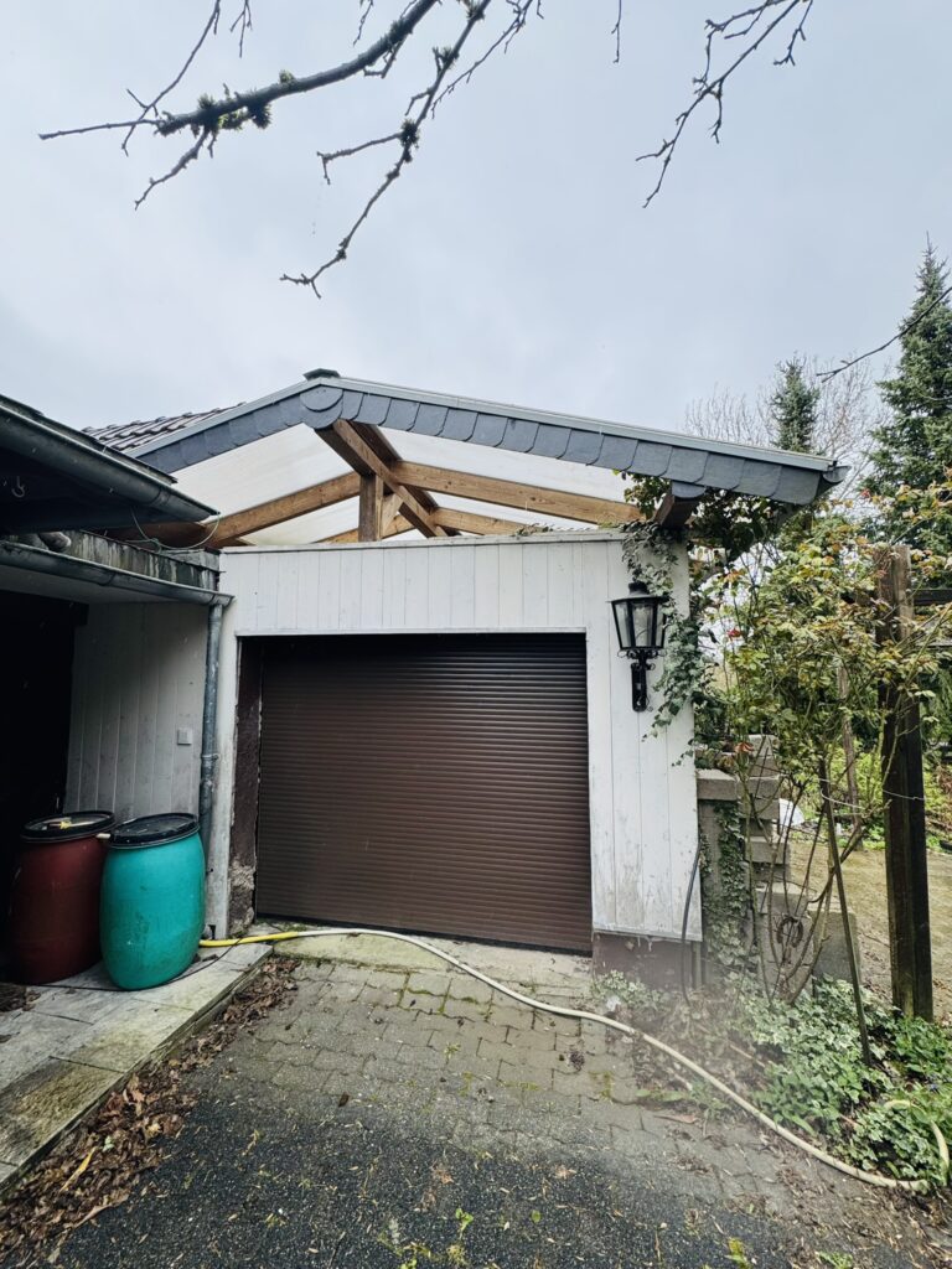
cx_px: 476
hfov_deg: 85.7
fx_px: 513
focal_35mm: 14
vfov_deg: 102.1
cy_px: 634
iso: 40
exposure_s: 1/508
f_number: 2.2
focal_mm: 2.22
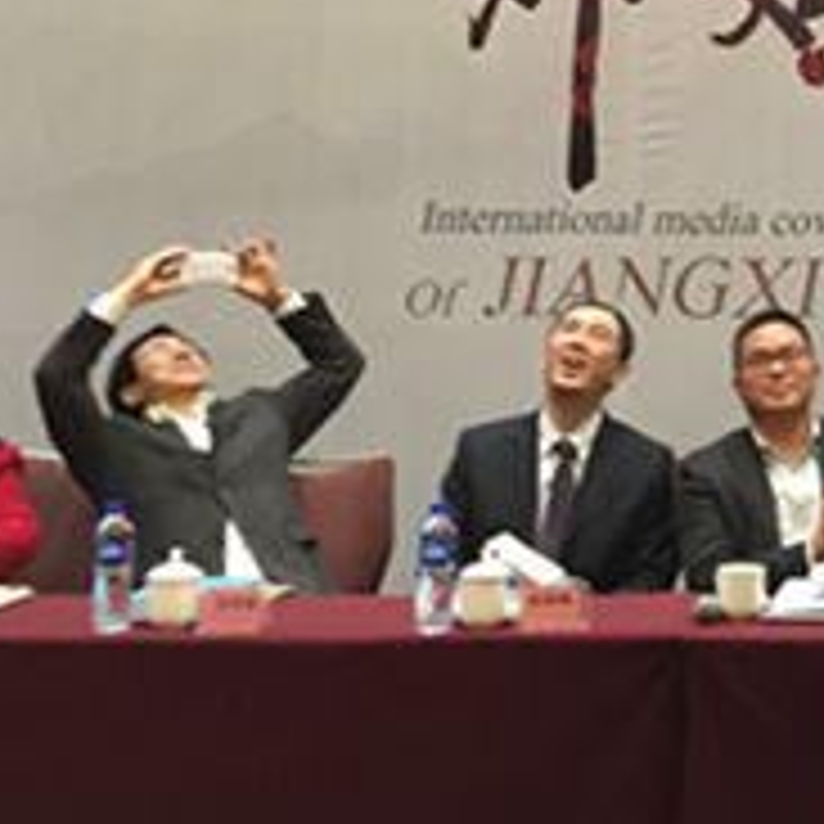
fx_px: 2262
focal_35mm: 84
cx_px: 991
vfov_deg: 19.8
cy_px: -68
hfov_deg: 19.4
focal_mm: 4.15
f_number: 2.2
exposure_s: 1/33
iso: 160
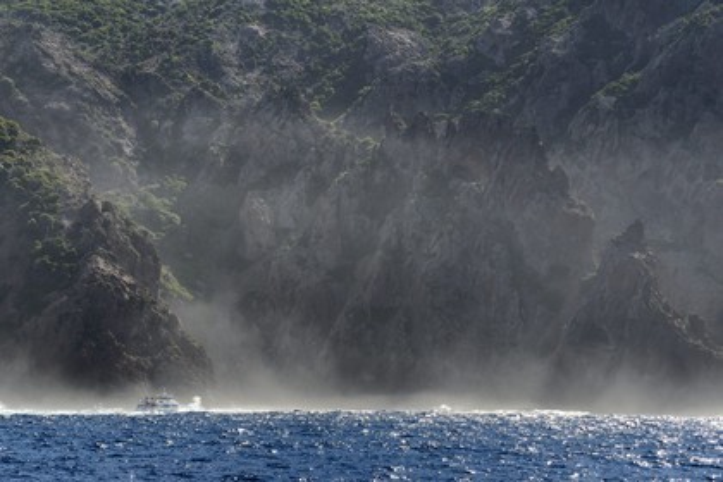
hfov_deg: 14.2
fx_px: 2912
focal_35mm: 145
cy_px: 241
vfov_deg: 9.5
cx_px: 362
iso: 400
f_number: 11
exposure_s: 1/640
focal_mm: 145
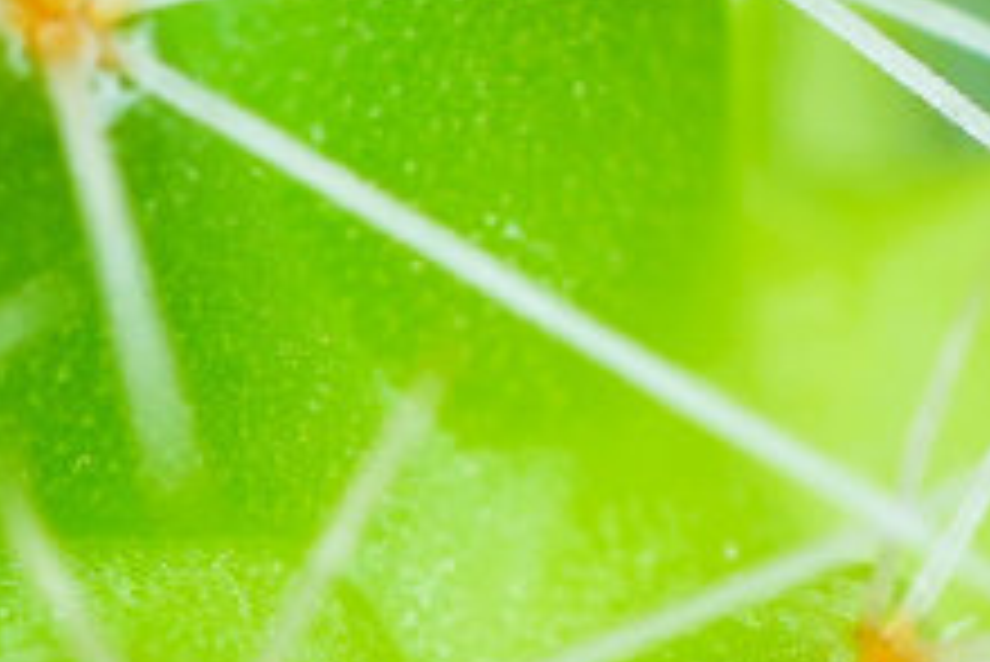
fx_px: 18024
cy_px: 1223
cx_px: -518
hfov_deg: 3.1
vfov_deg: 2.1
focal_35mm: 655
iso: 100
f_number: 6.3
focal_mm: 90
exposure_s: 1/15
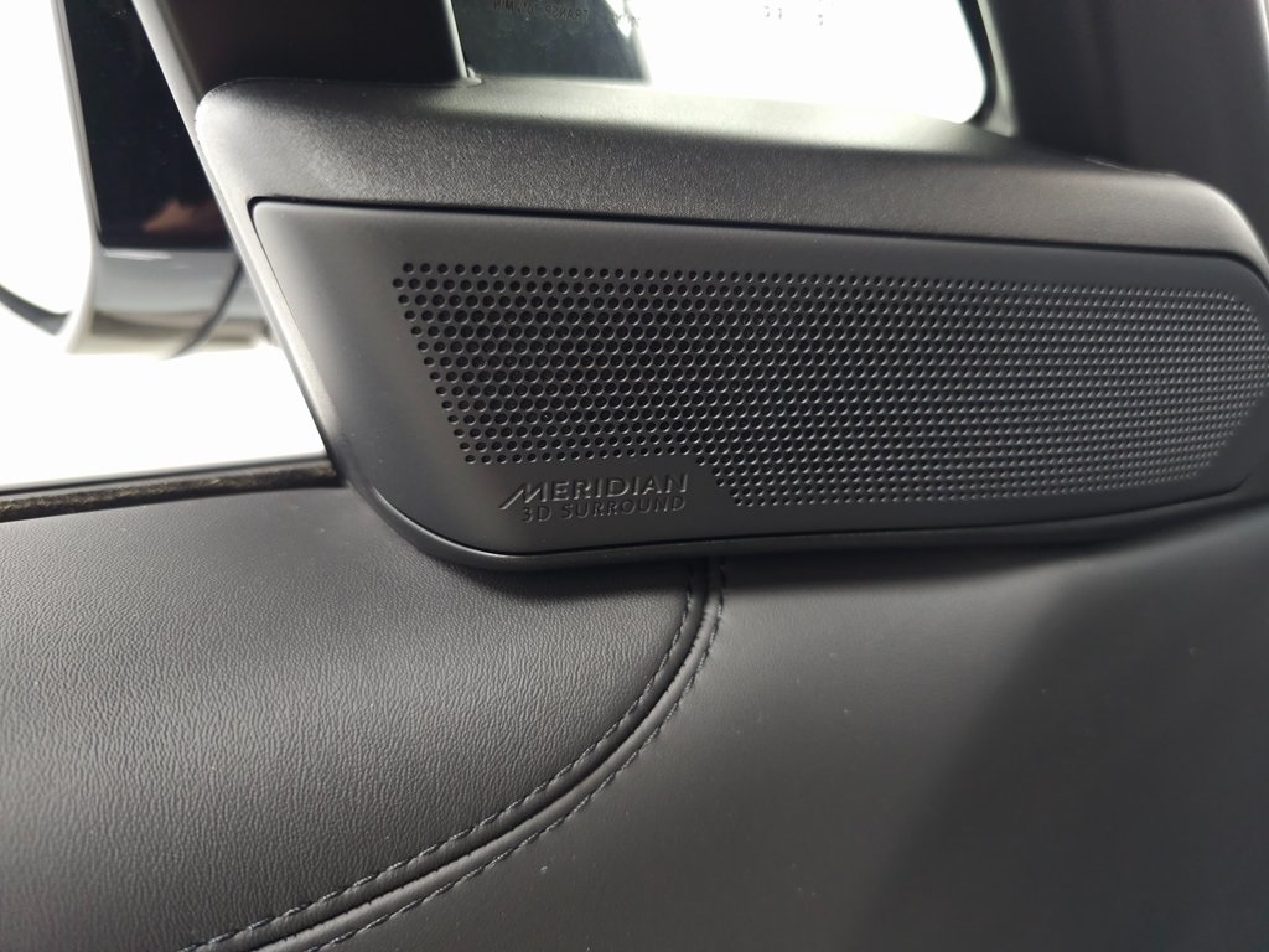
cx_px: 634
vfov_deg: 58.9
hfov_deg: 73.9
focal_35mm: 23
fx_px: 843
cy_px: 476
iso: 320
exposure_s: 1/60
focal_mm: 6.3
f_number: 1.7
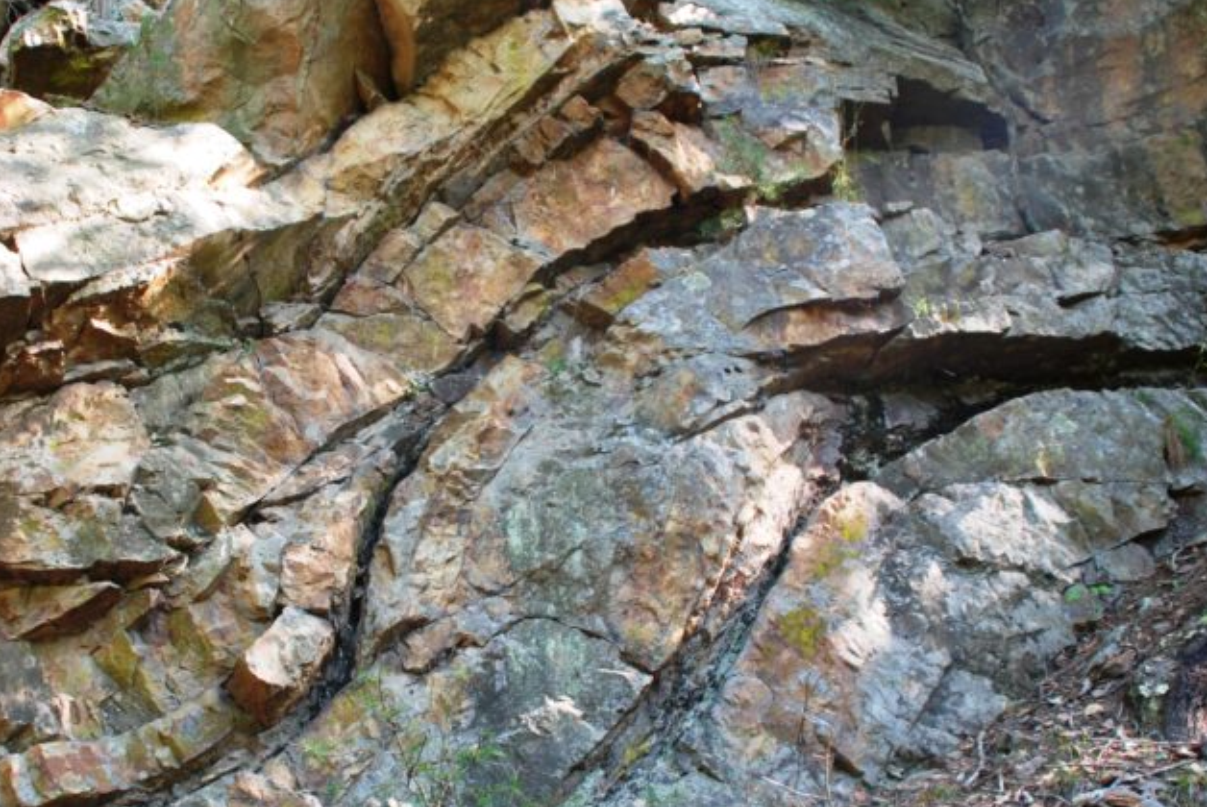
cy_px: 489
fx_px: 1477
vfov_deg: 30.5
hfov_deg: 44.3
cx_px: 511
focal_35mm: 44
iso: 200
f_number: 3.5
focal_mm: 18
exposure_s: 1/50
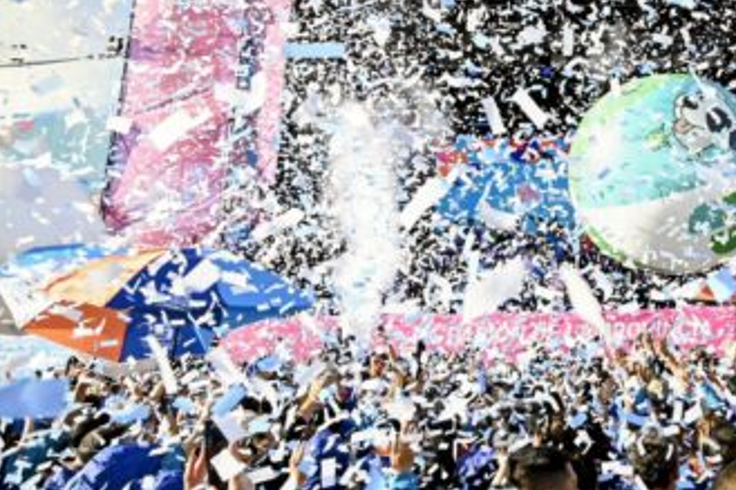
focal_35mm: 34
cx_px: 606
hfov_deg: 51.7
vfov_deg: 38.3
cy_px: 158
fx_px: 695
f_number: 5.6
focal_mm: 14
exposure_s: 1/2000
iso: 1000
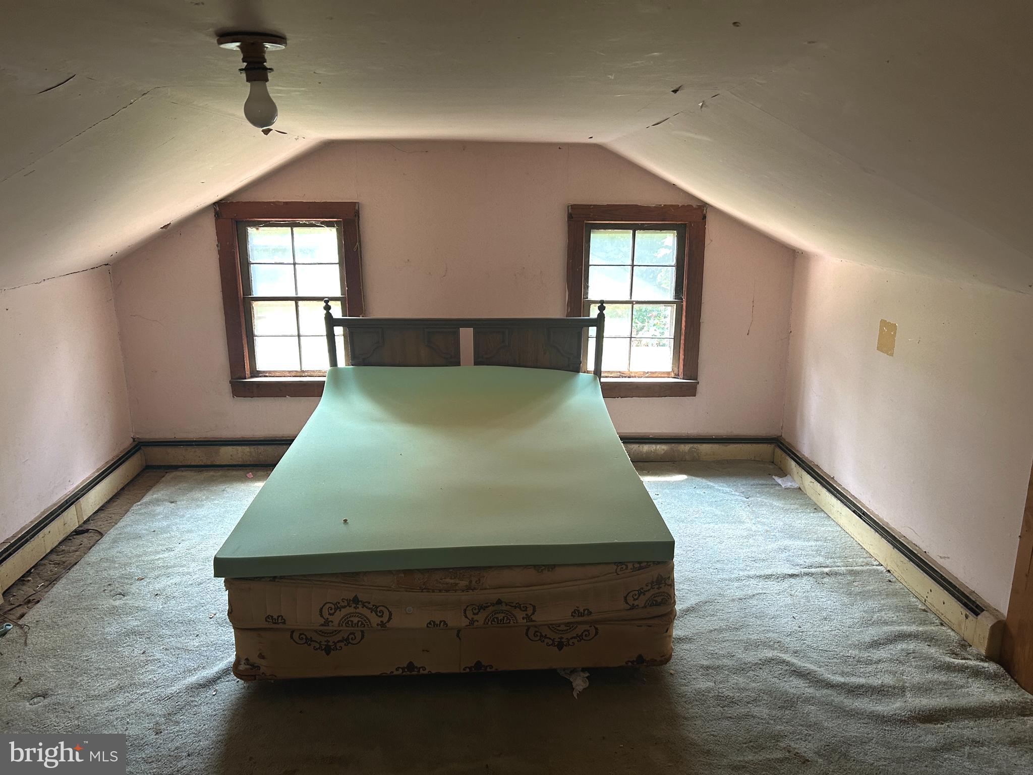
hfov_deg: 67.3
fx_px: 776
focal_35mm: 26
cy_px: 388
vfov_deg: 53.1
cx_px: 516
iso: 125
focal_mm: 5.7
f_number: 1.5
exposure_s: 1/76
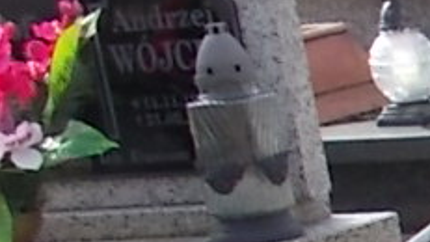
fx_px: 2235
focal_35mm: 196
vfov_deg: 6.0
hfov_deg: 9.4
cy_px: 499
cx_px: 1156
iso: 80
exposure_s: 1/500
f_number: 3.2
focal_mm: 4.6
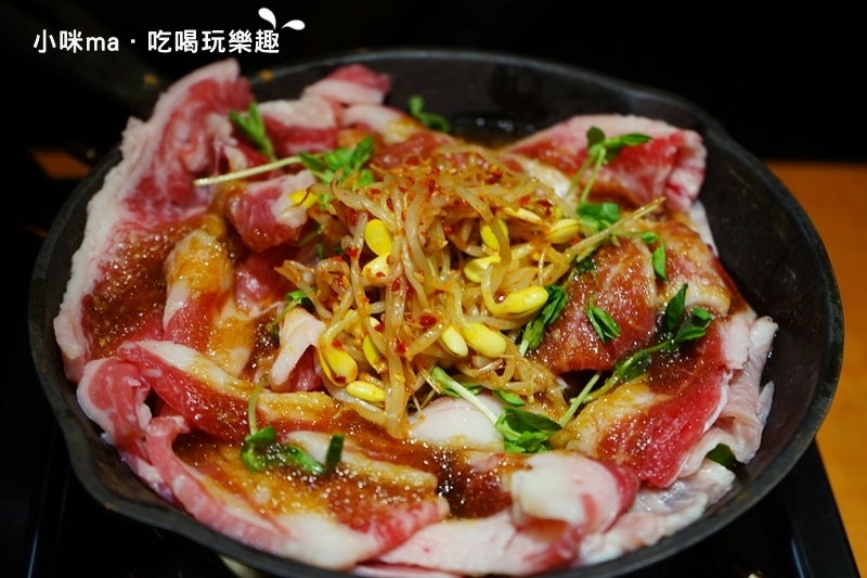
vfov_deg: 23.4
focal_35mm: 58
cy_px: 289
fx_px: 1396
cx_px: 434
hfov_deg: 34.5
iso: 320
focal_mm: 58
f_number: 5
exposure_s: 1/60
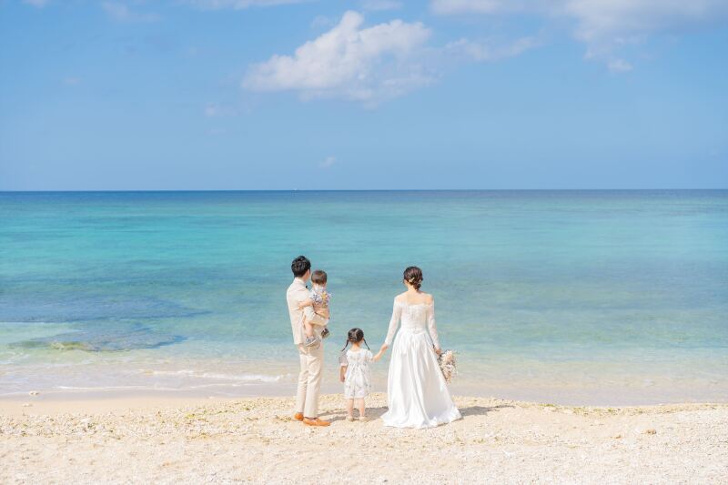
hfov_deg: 36.3
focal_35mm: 55
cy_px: 242
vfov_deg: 24.6
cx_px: 364
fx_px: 1112
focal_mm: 55
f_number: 4
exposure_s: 1/3200
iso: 400
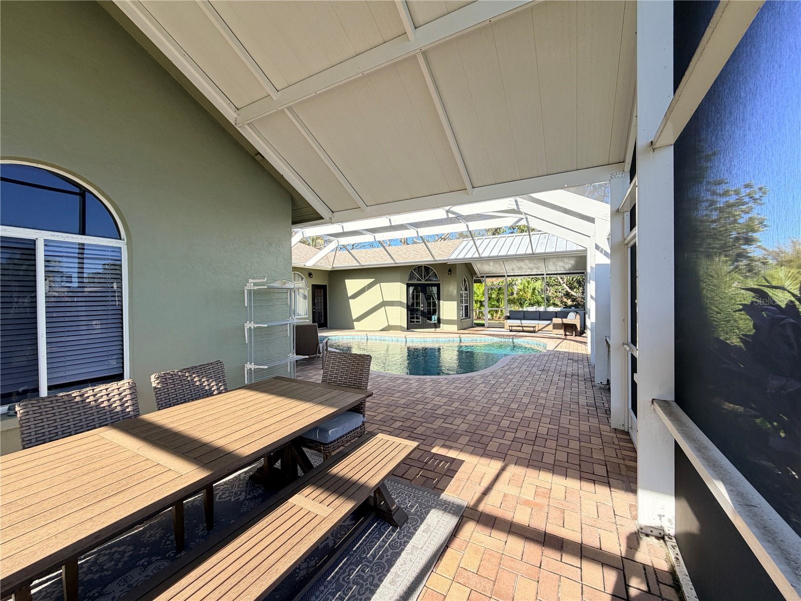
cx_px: 400
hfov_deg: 102.1
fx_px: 324
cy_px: 300
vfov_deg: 85.7
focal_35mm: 14
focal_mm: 2.22
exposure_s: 1/217
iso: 40
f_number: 2.2
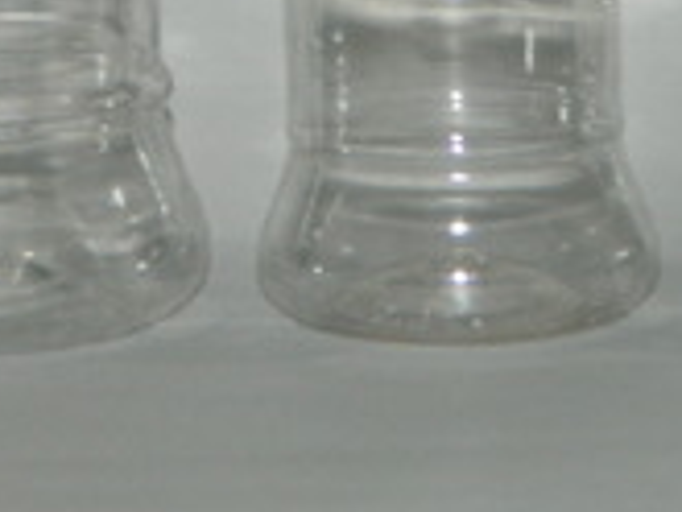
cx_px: 207
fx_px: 5028
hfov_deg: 7.8
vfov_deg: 5.8
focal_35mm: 255
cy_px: -196
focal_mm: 15.1
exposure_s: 1/50
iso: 200
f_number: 4.2
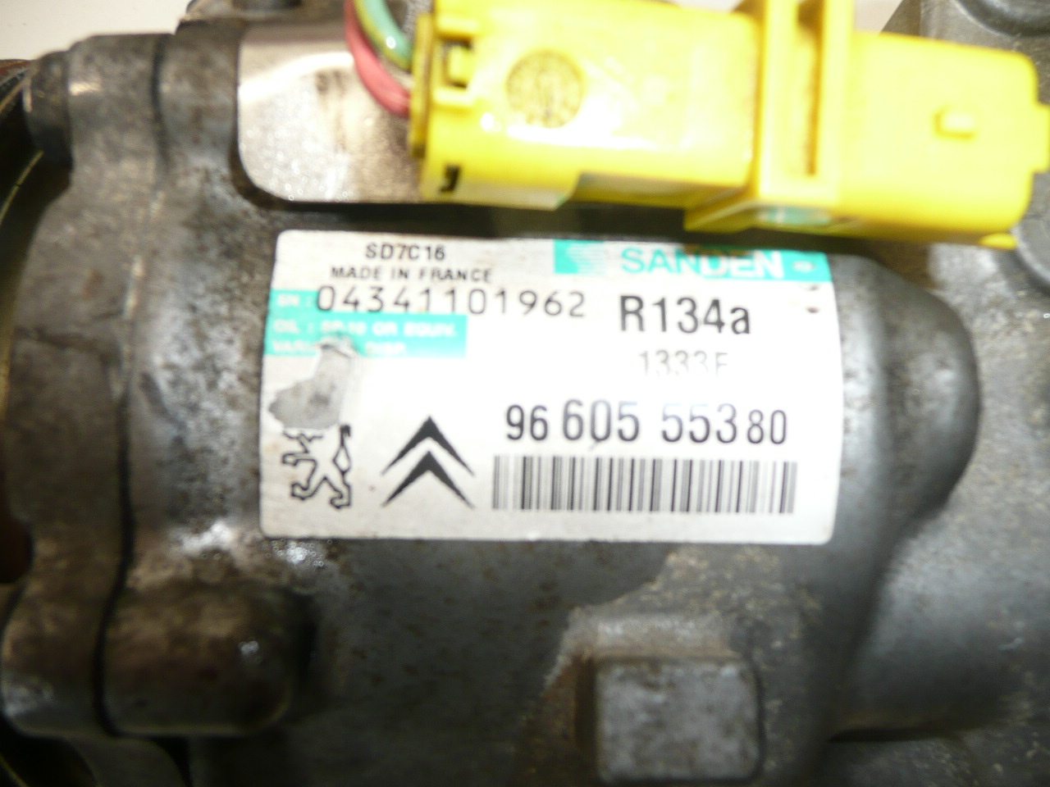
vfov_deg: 49.7
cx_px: 525
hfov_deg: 63.4
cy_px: 394
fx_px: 849
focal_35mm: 28
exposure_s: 1/40
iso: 100
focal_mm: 4.6
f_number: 3.3
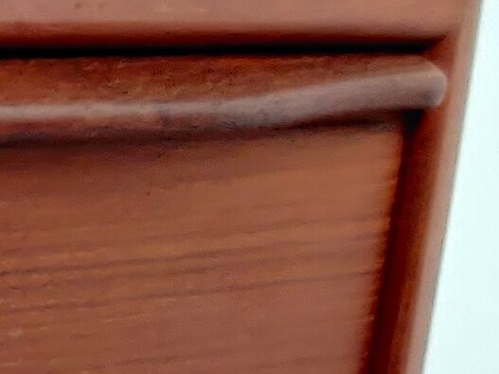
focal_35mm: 205
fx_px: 2954
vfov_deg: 6.6
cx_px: -1015
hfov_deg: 8.2
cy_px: 1118
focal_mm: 4.75
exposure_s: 1/50
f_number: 1.65
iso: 400
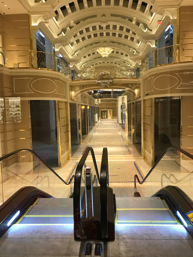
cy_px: 128
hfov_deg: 49.7
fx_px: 208
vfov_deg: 63.4
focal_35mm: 28
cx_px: 96
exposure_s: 1/15
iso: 40
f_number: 1.8
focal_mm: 3.99
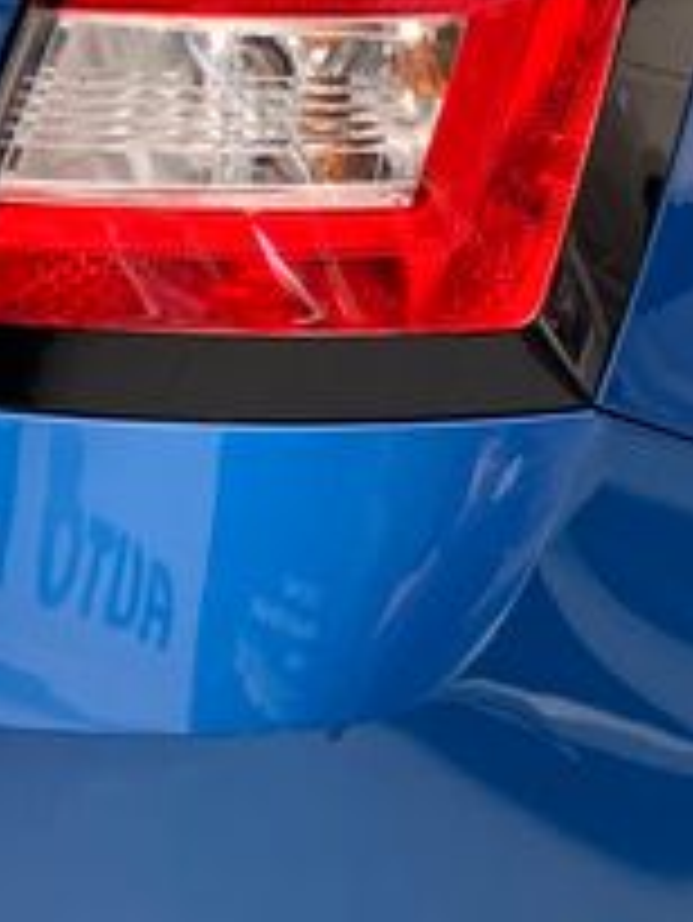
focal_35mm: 130
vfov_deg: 15.0
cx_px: 702
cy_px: 63
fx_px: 3466
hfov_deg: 11.3
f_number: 1.8
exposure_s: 1/103
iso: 100
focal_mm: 4.25
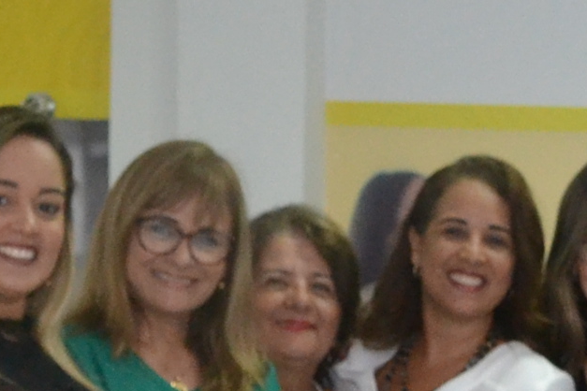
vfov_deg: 7.2
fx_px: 2967
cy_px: 831
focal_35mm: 182
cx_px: 712
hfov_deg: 11.1
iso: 1600
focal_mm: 22
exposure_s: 1/100
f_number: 5.6
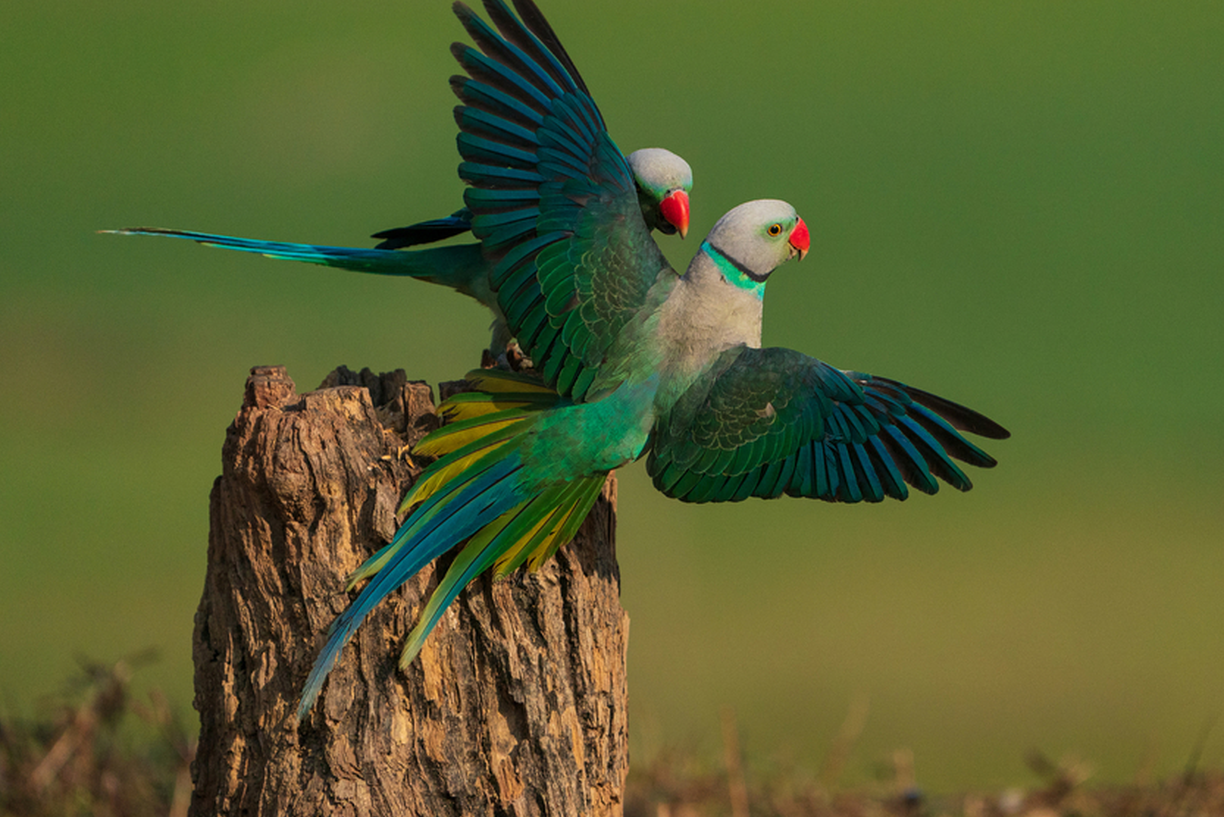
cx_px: 761
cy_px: 287
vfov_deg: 2.0
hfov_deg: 3.0
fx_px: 23263
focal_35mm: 684
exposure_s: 1/6400
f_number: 6.3
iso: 1250
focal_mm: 500
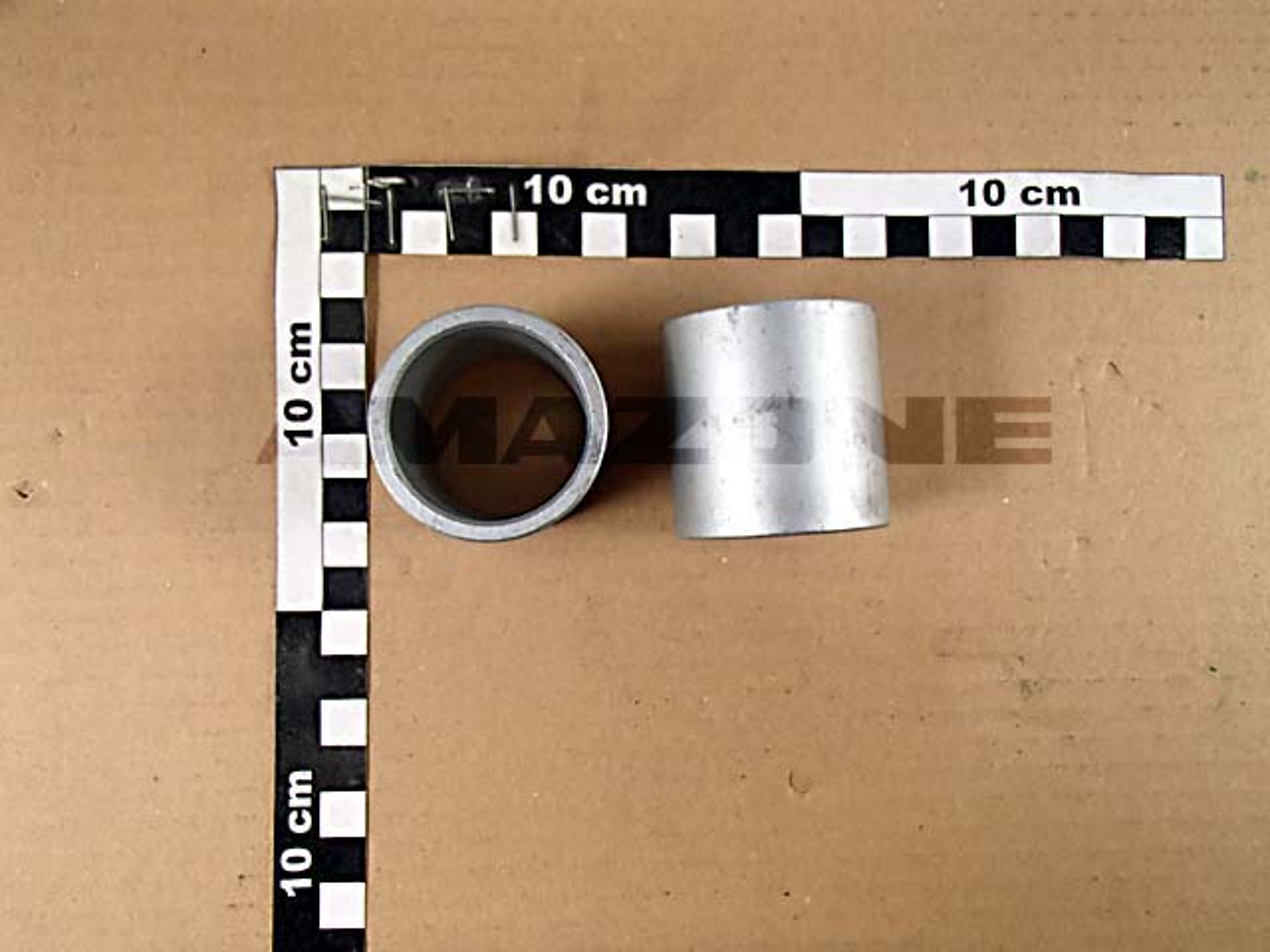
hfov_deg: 63.4
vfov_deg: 49.7
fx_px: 1027
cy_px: 476
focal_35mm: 28
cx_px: 635
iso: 160
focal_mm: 5
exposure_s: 1/60
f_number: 3.9
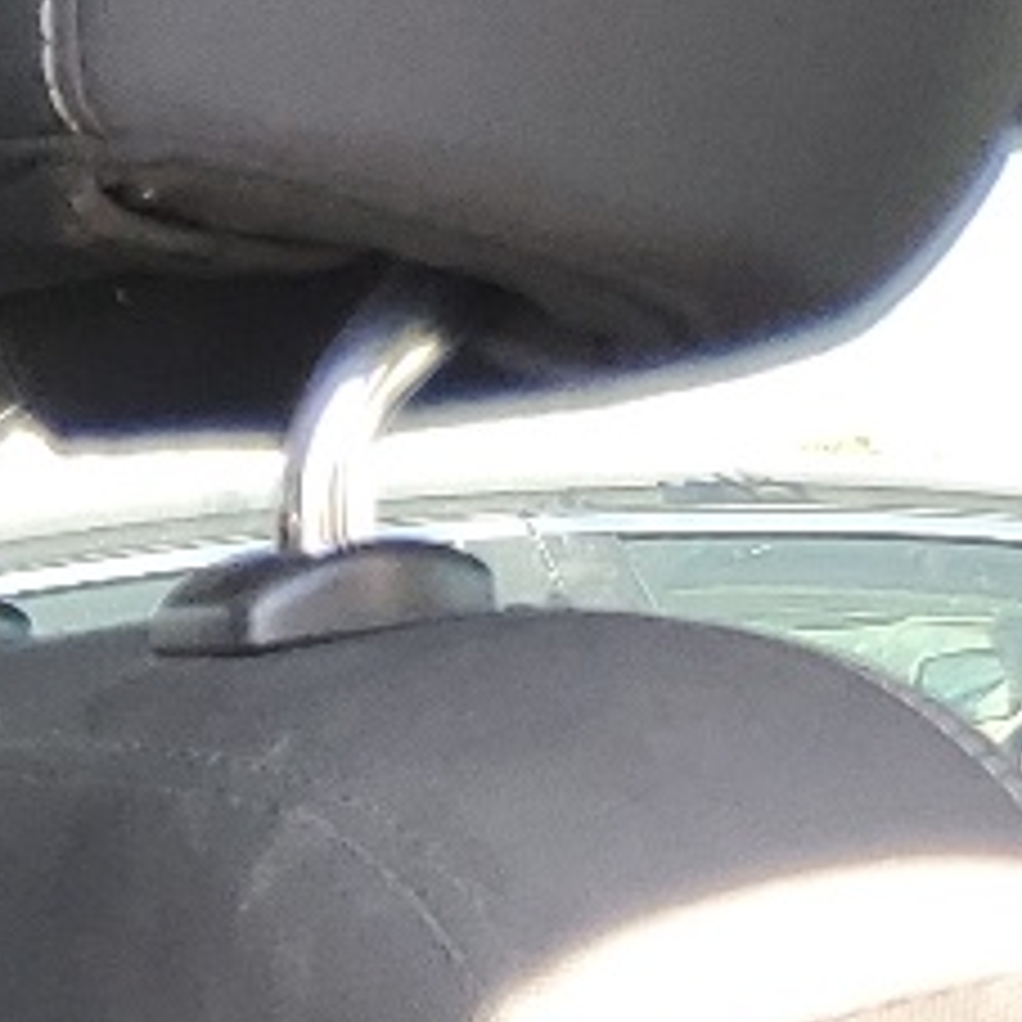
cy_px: 2094
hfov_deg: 8.6
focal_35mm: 162
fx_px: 5411
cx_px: -2224
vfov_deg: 10.0
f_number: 1.5
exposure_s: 1/167
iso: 50
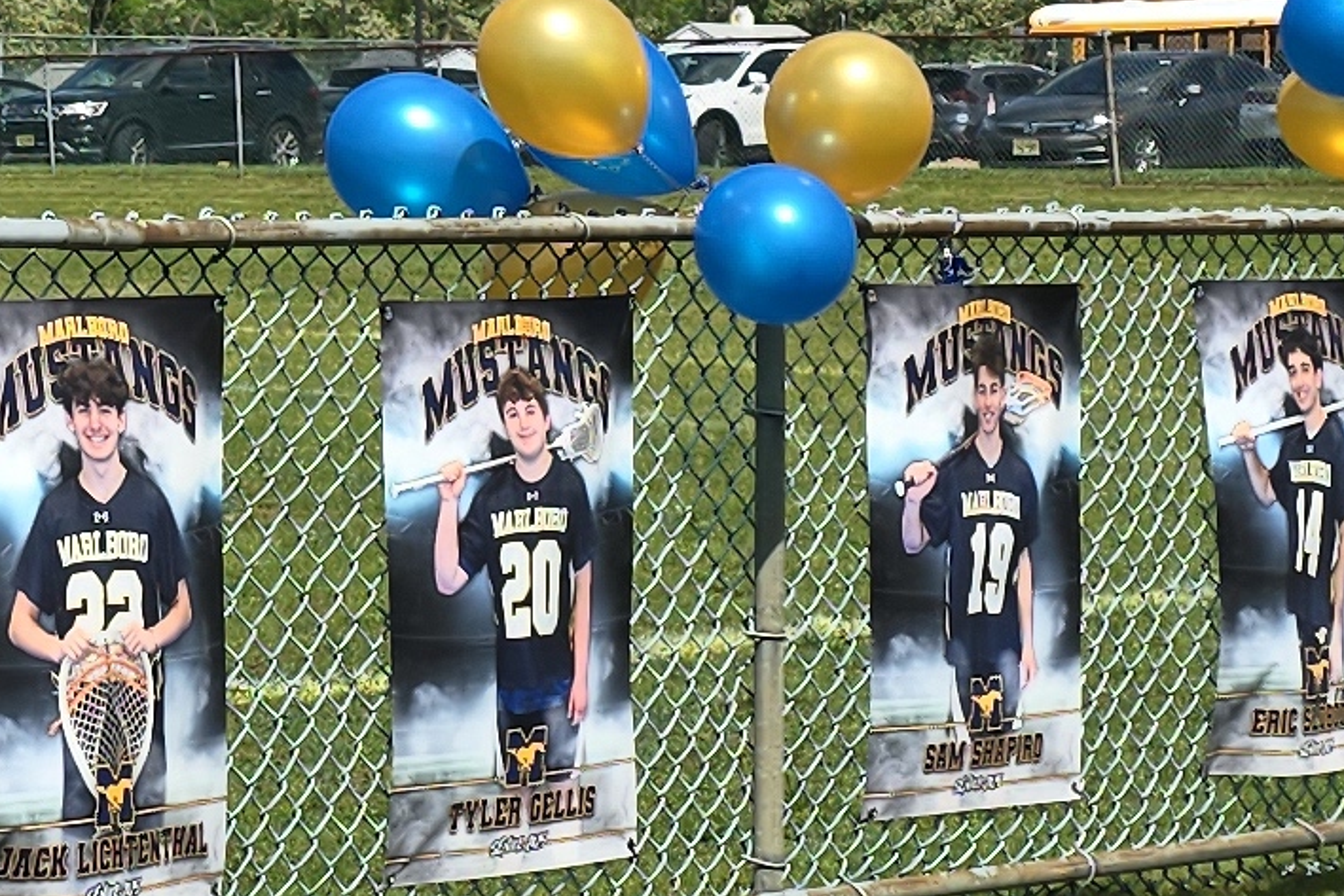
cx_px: -305
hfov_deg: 14.7
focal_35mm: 135
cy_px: 6
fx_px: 5041
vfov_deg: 10.1
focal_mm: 6.3
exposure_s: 1/1225
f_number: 1.7
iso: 12
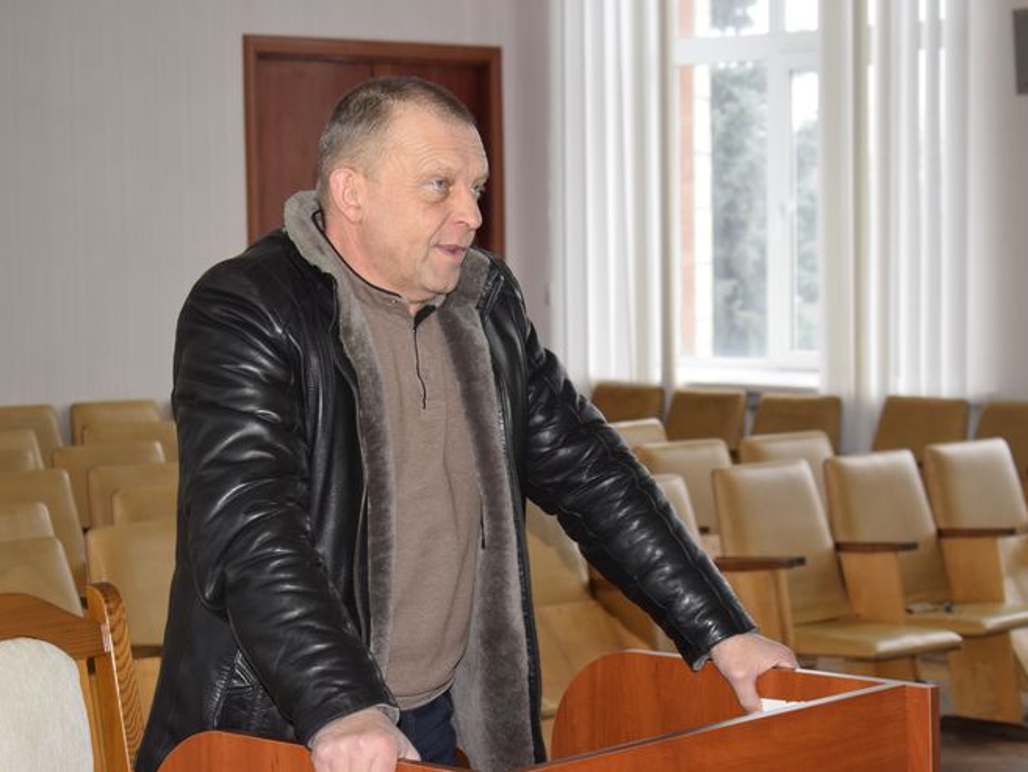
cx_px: 479
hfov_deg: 21.6
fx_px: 2690
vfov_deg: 16.3
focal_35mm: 91
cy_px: 385
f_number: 5.6
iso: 1000
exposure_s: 1/60
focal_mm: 55
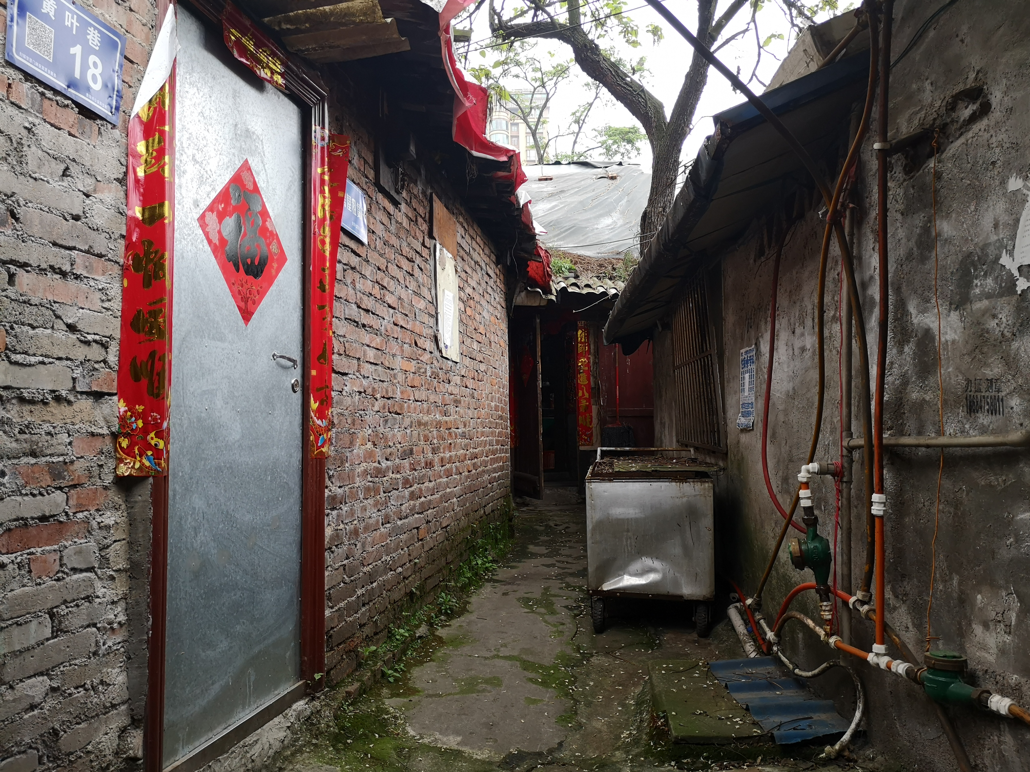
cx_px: 515
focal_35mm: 27
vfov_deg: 51.4
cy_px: 386
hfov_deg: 65.3
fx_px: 803
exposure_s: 1/50
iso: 125
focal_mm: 3.95
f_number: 1.8
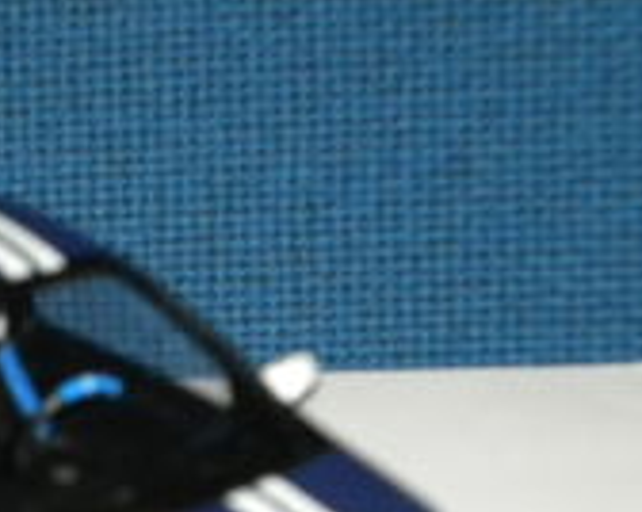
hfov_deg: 10.4
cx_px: -61
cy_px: 569
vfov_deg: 8.3
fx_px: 3492
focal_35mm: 184
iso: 400
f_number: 5.1
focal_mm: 14.3
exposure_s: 1/60
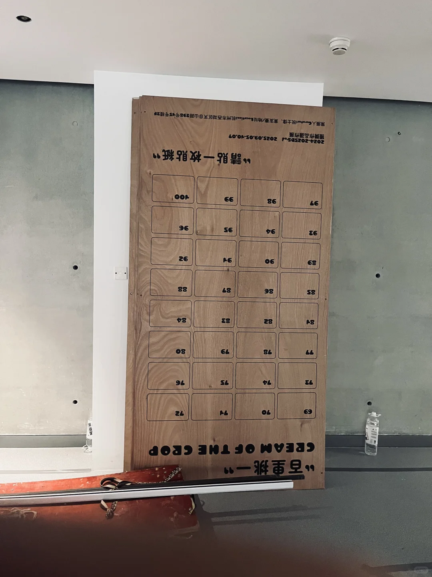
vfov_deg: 67.3
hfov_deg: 53.1
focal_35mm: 26
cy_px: 288
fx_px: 433
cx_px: 216
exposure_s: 1/60
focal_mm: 5.1
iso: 500
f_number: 1.6
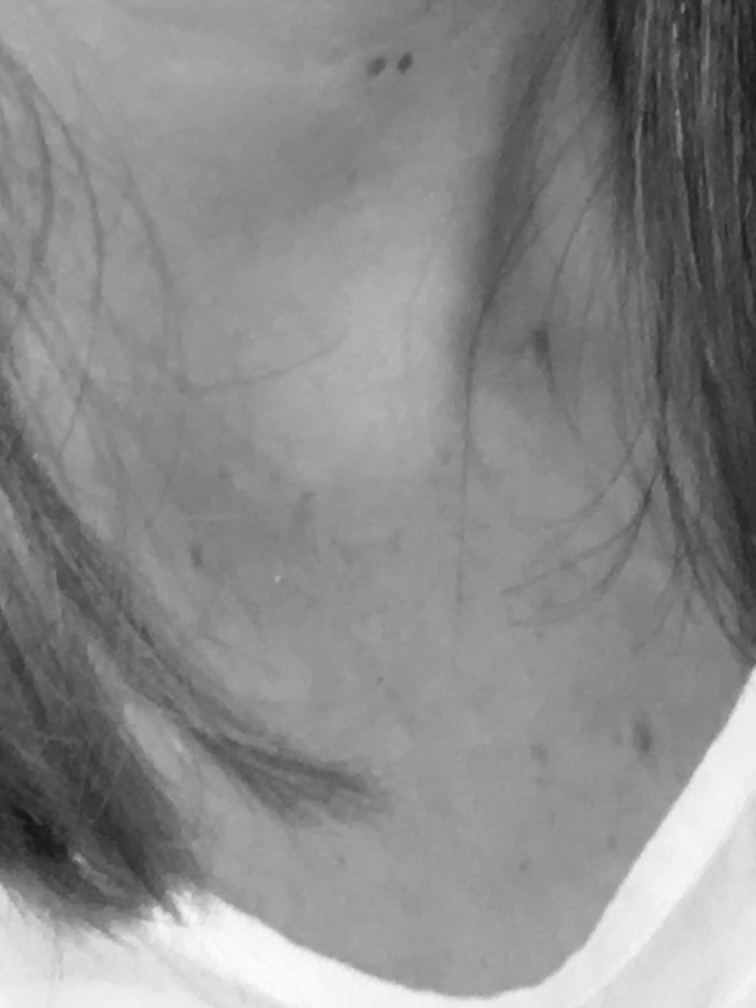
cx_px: 276
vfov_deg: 10.6
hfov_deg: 8.3
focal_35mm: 178
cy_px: -692
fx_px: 5182
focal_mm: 4.15
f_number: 2.2
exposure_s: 1/17
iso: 50
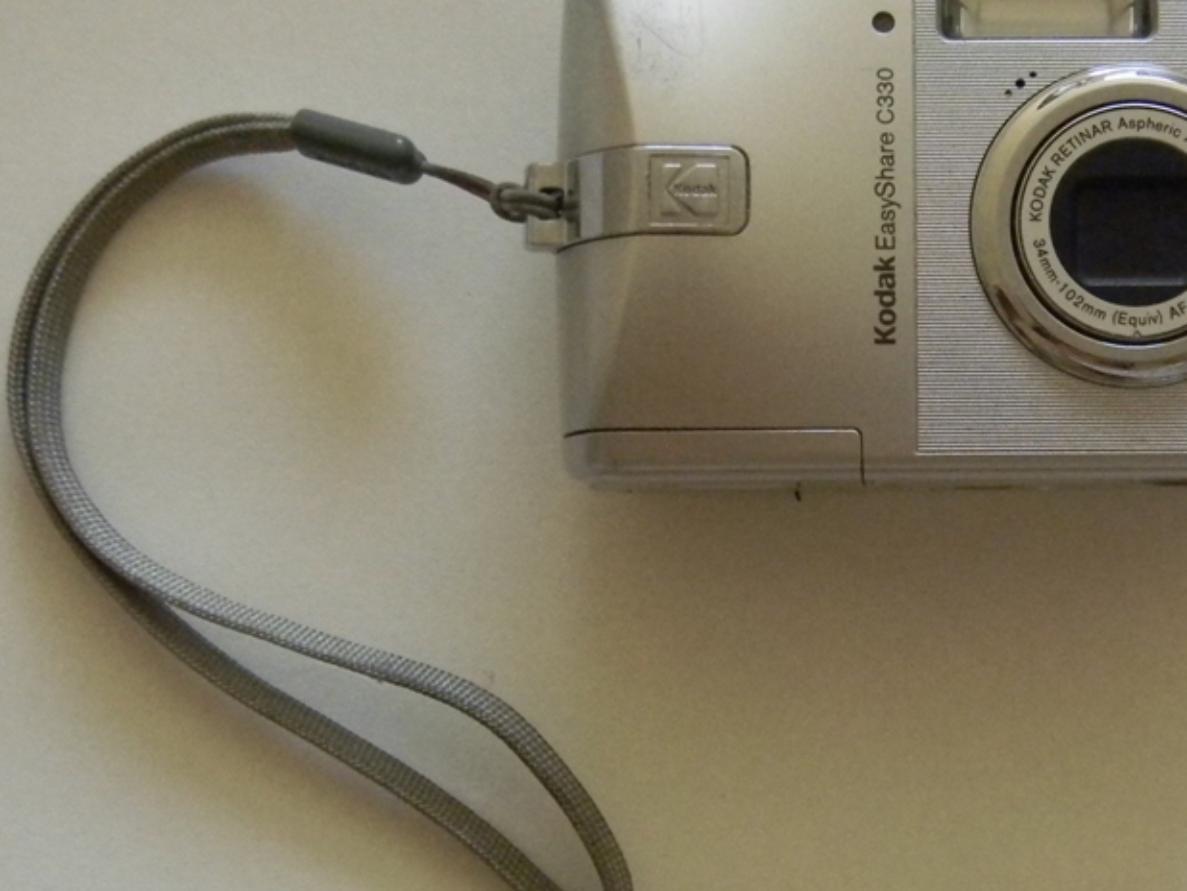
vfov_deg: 19.4
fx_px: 2607
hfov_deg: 25.5
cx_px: 812
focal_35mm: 76
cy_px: 397
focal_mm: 8.6
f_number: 3.9
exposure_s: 1/51.4
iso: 200
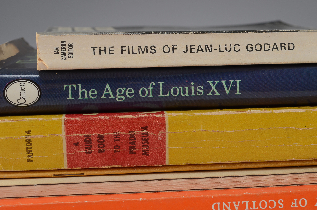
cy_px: 105
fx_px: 527
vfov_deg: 22.5
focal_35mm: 60
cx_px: 158
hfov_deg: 33.5
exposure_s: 1/80
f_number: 11
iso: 100
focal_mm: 40
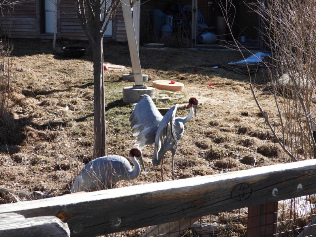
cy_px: 118
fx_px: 639
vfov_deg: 21.0
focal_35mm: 70
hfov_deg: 27.8
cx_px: 158
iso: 100
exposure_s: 1/640
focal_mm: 12.6
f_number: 3.5
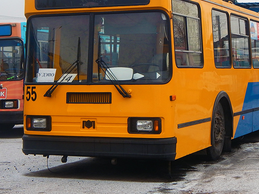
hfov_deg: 22.2
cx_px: 167
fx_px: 658
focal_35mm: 88
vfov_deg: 16.6
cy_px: 34
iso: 125
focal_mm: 8.6
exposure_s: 1/200
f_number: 3.7
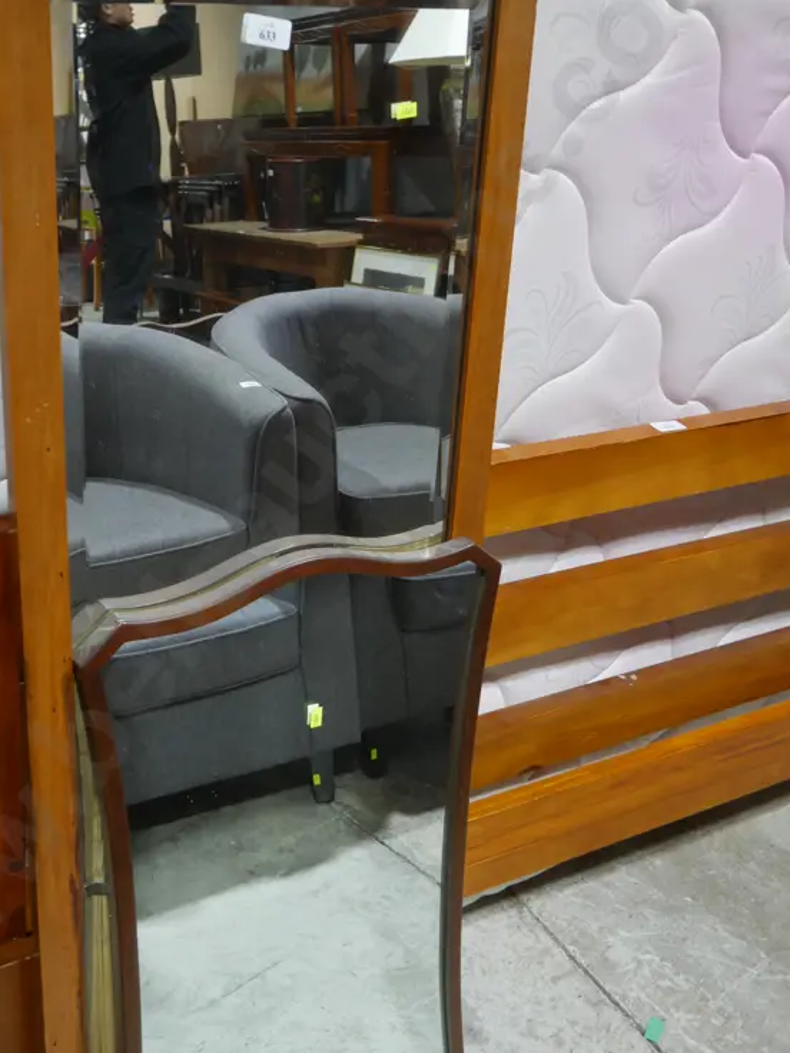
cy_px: 456
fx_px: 1187
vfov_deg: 47.7
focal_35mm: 39
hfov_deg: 36.7
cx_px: 310
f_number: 3.5
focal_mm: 14
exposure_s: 1/60
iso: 320
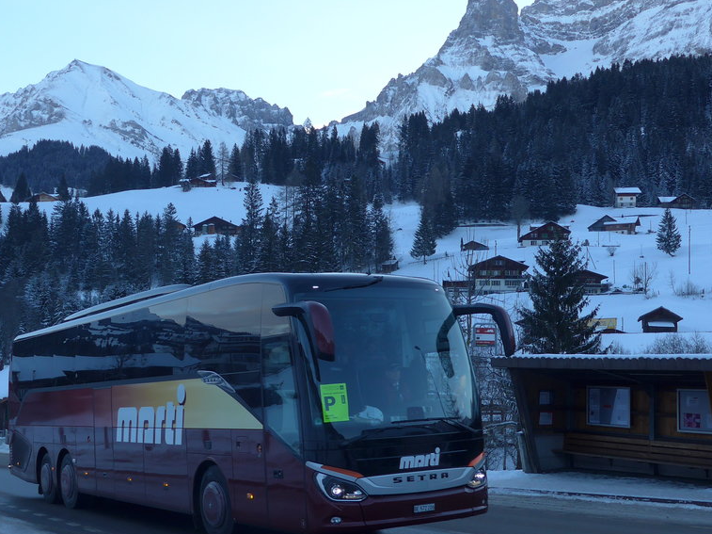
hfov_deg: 41.0
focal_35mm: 46
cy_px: 301
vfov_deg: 31.5
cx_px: 269
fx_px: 946
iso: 80
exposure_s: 1/250
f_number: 2.8
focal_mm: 6
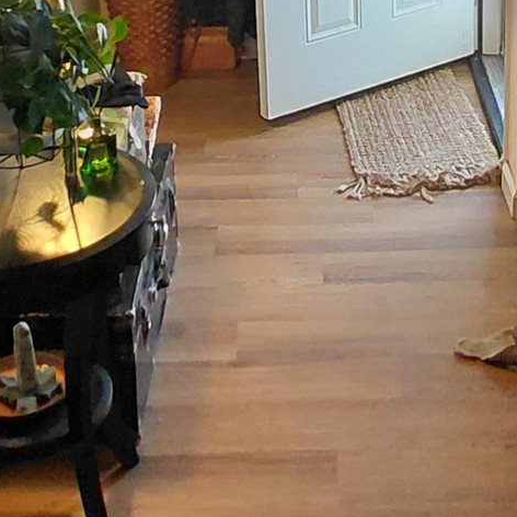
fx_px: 1166
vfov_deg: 23.6
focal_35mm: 69
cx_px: 273
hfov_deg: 25.0
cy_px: -39
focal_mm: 1.64
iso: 100
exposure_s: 1/60
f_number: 2.2
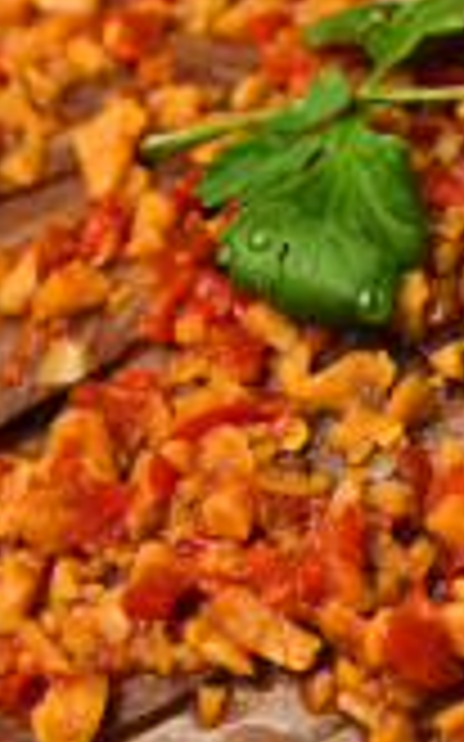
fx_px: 5893
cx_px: 613
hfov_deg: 4.5
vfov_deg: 7.2
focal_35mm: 291
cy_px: 342
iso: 100
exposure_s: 1/160
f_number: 10
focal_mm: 105
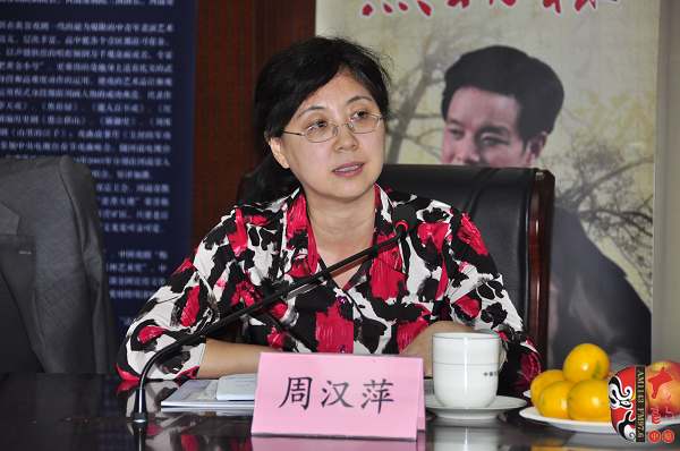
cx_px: 340
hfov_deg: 15.2
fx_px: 2546
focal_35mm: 135
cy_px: 226
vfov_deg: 10.1
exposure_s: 1/200
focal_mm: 90
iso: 800
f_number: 5.6
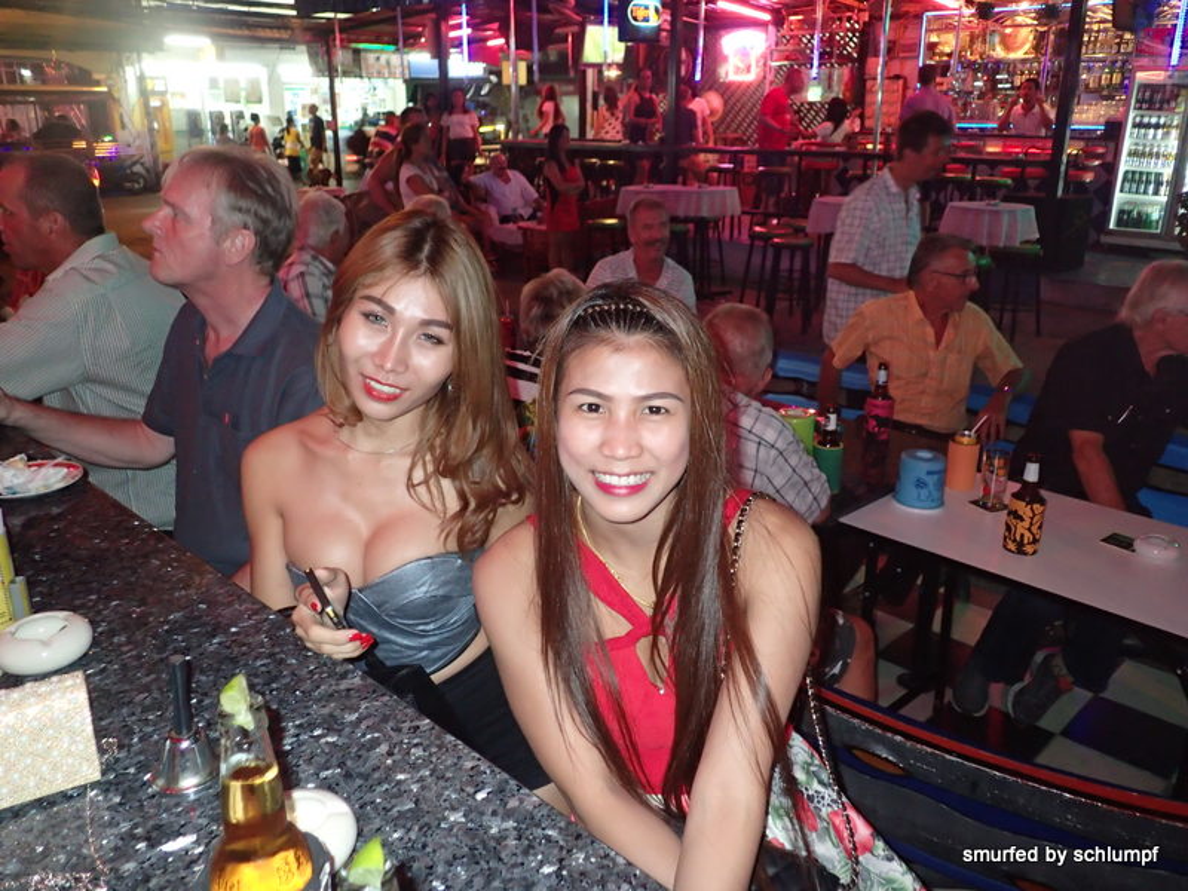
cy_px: 446
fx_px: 961
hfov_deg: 63.4
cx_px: 594
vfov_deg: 49.7
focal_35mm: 28
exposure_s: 1/30
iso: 640
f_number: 2.2
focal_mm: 5.14
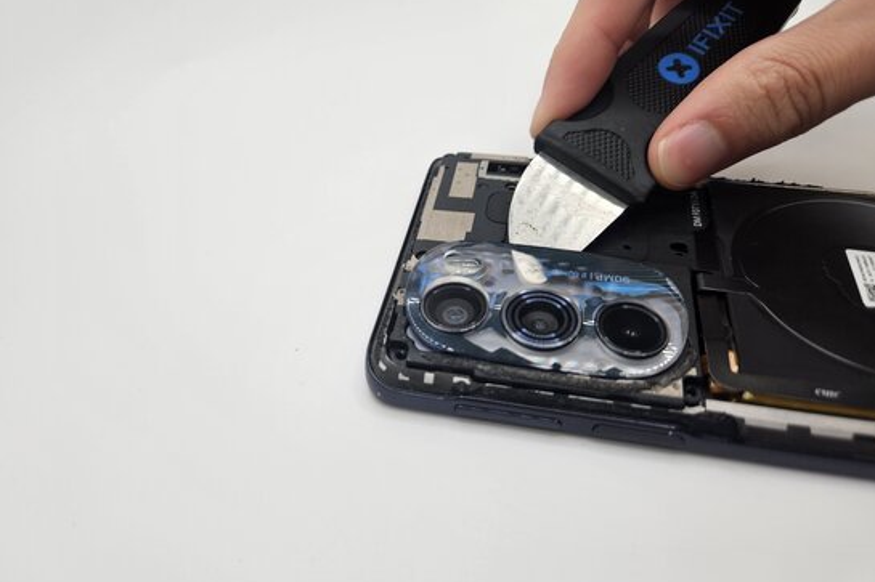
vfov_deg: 49.3
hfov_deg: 69.3
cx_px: 411
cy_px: 244
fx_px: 632
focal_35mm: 26
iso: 25
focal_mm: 5.4
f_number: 1.8
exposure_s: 1/126
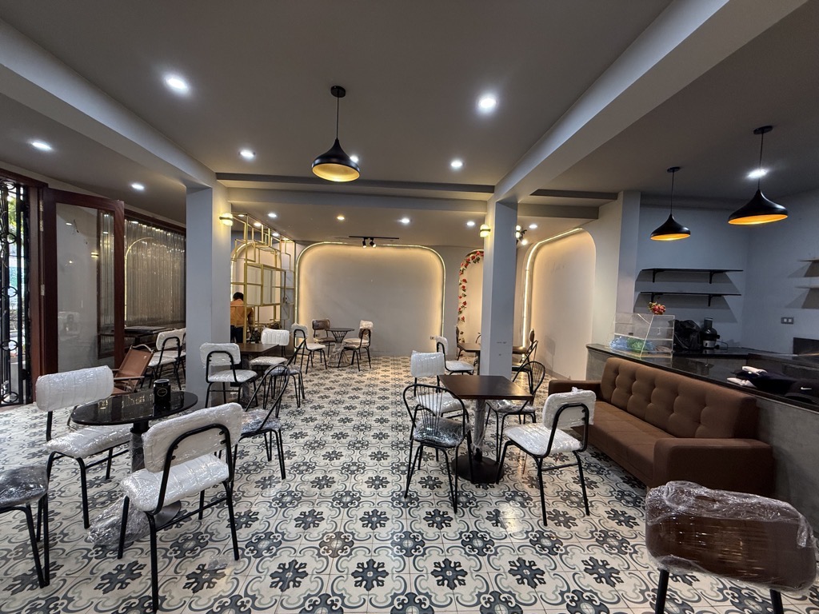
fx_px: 331
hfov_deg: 102.1
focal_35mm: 14
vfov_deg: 85.7
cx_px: 410
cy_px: 307
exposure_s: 1/100
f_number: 2.2
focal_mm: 2.22
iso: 250
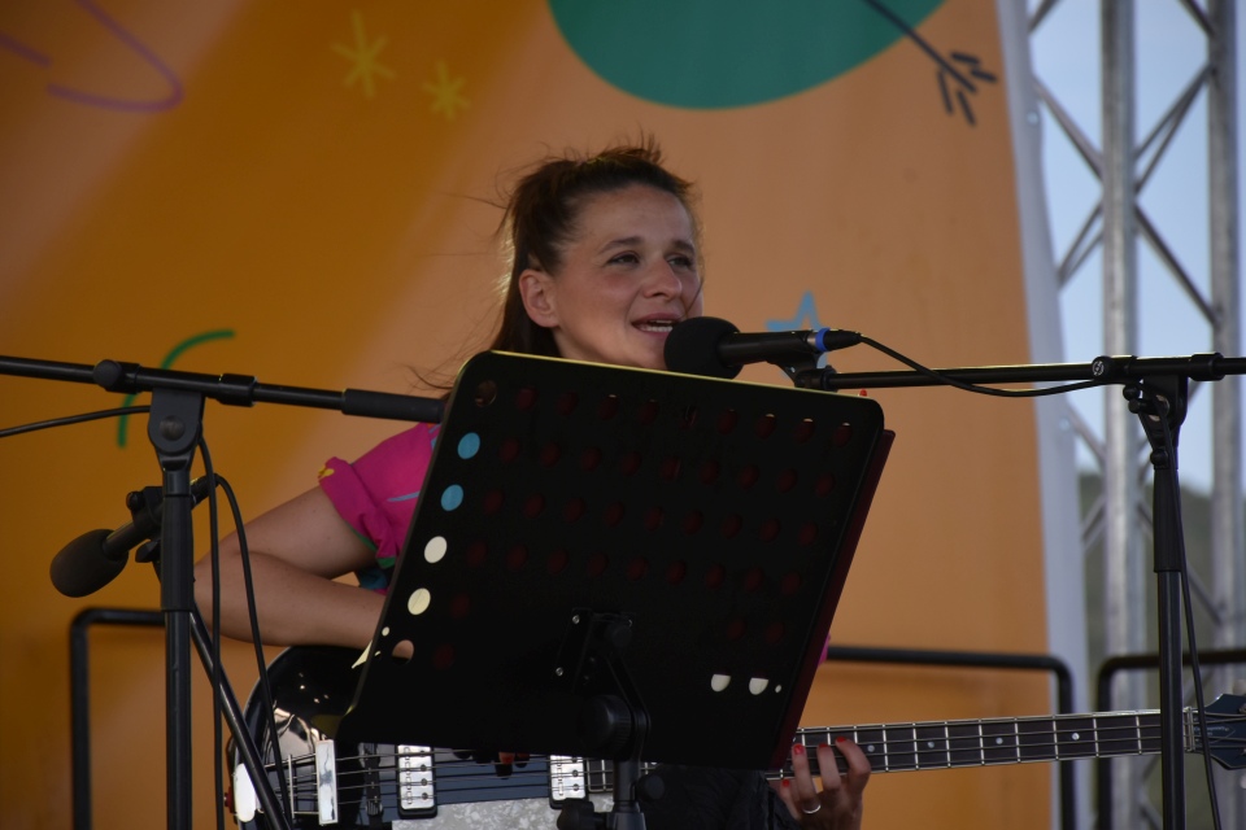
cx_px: 623
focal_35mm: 210
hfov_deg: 9.8
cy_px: 415
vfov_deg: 6.5
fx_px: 7268
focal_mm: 140
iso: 400
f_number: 5.6
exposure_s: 1/1250
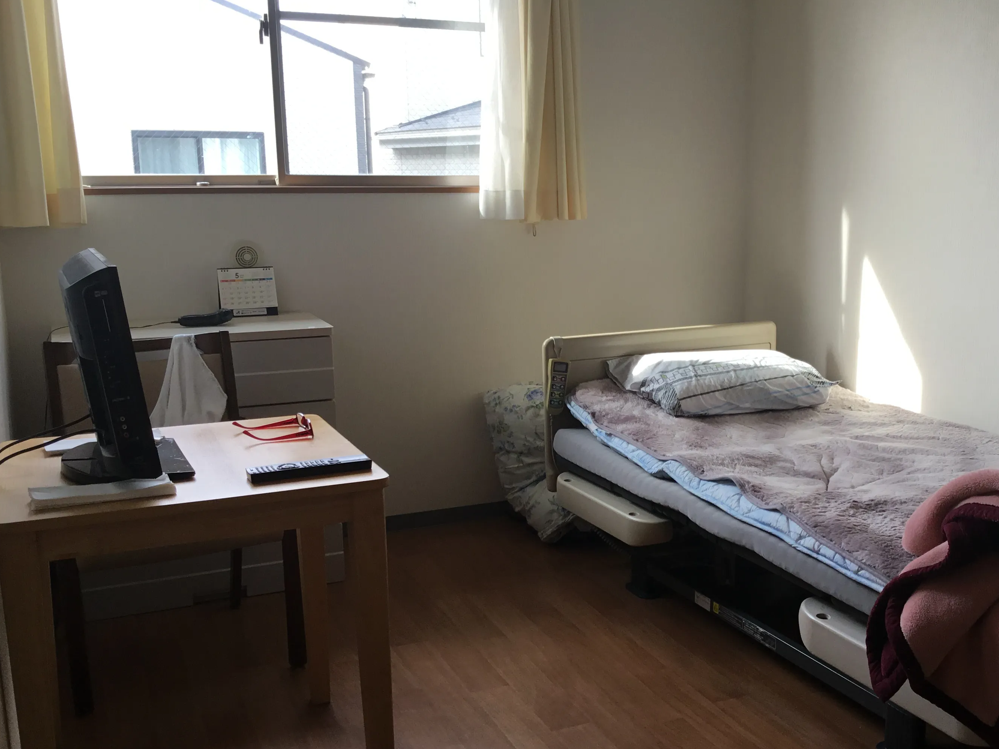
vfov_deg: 37.7
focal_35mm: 38
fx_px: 1097
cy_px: 411
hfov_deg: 48.7
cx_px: 595
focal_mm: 3.3
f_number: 2.4
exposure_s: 1/60
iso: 25
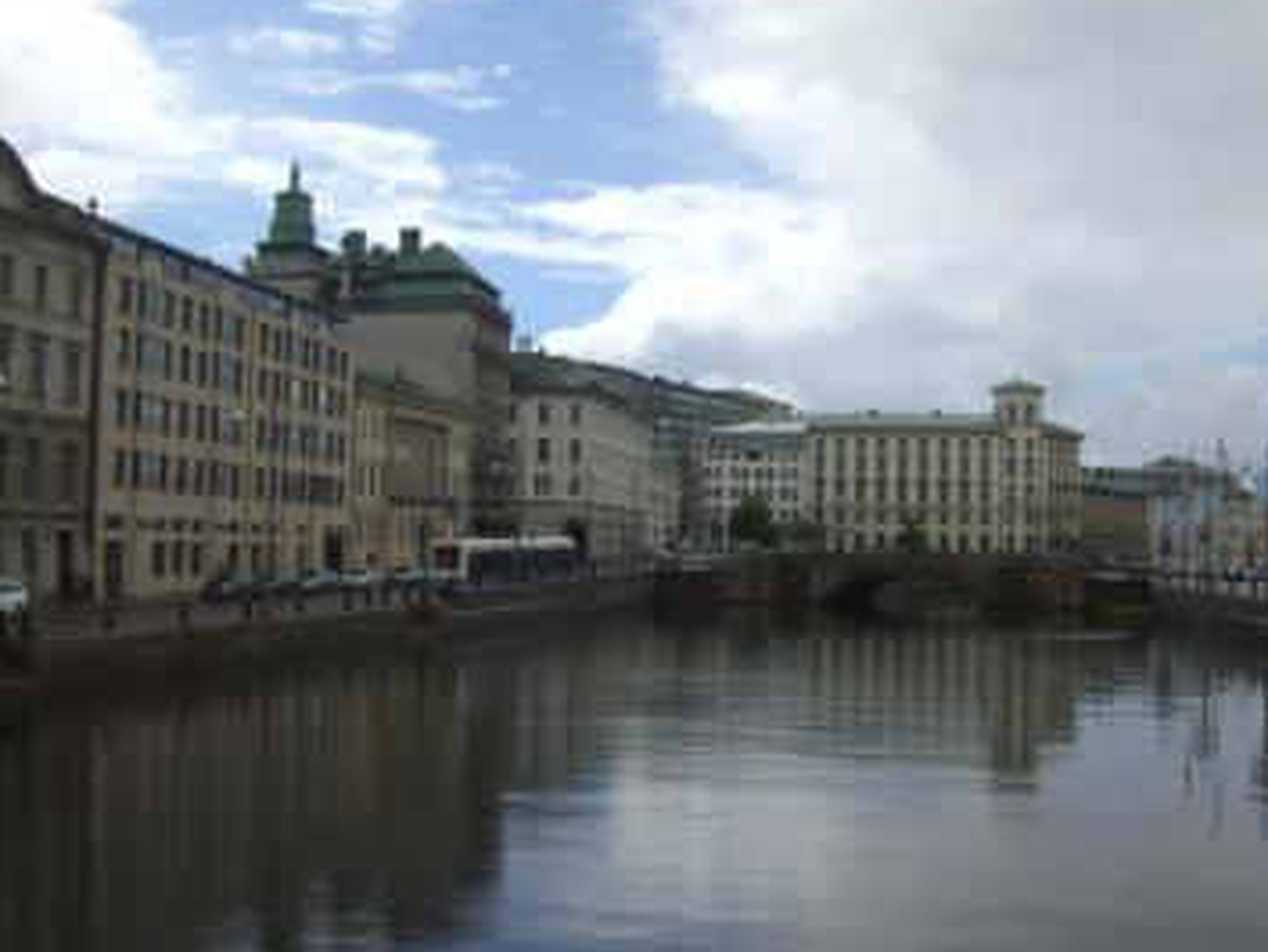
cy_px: 489
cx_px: 711
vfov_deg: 33.6
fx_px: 1576
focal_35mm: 43
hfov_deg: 43.8
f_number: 4.3
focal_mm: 6.2
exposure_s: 1/1000
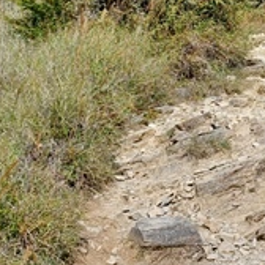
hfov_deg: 20.6
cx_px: 312
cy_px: 65
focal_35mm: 79
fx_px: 684
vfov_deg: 21.7
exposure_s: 1/409
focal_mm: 4.6
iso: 32
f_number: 1.8
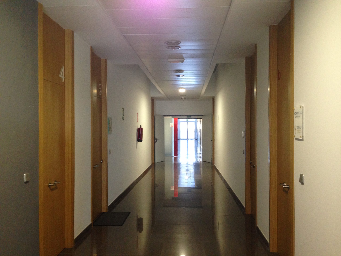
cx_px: 170
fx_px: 325
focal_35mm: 33
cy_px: 128
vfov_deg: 42.9
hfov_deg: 55.4
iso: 200
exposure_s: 1/20
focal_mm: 4.12
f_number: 2.4
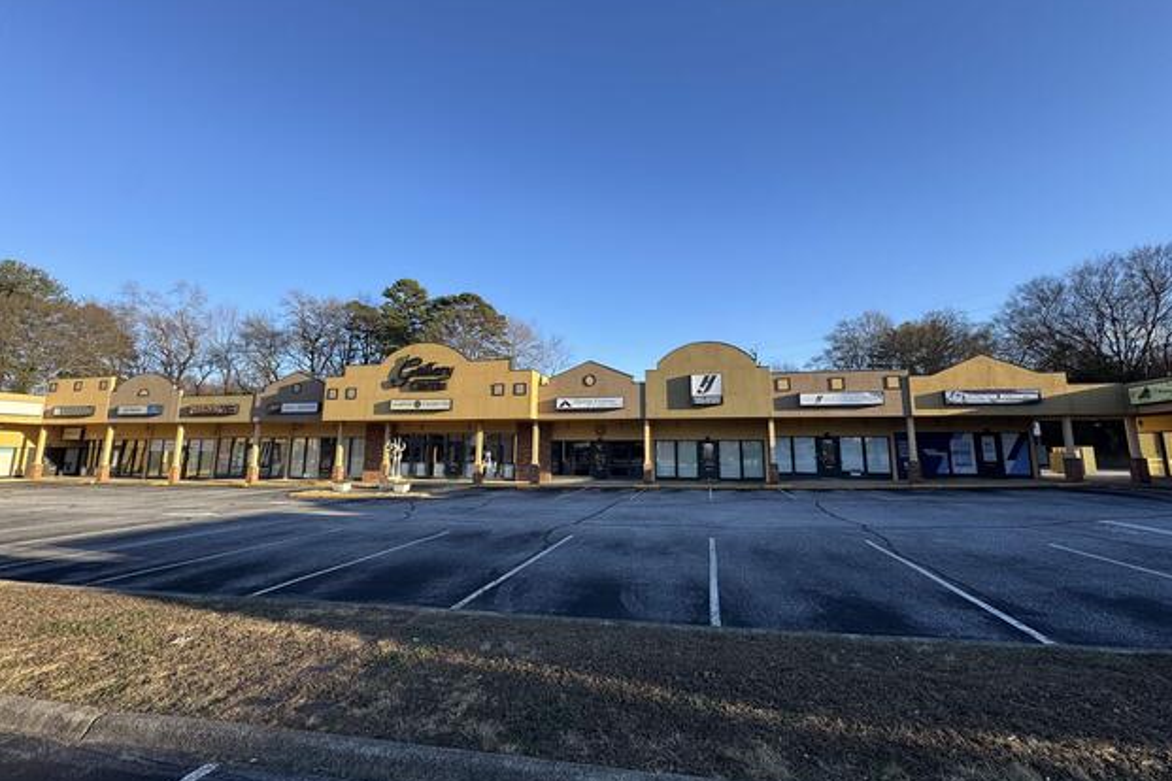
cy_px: 370
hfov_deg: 100.4
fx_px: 488
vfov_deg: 77.3
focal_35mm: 15
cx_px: 600
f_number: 2.2
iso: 50
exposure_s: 1/734
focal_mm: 2.22
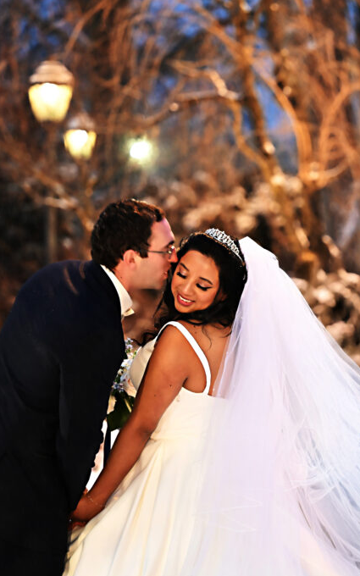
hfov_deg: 8.3
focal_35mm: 158
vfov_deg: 13.2
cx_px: 303
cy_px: 288
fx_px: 2480
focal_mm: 103
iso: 4000
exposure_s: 1/40
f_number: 2.8
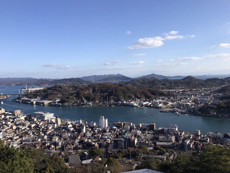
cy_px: 86
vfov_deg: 49.7
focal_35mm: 28
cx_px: 115
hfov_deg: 63.4
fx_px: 186
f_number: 1.8
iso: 20
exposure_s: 1/2283
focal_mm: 3.99
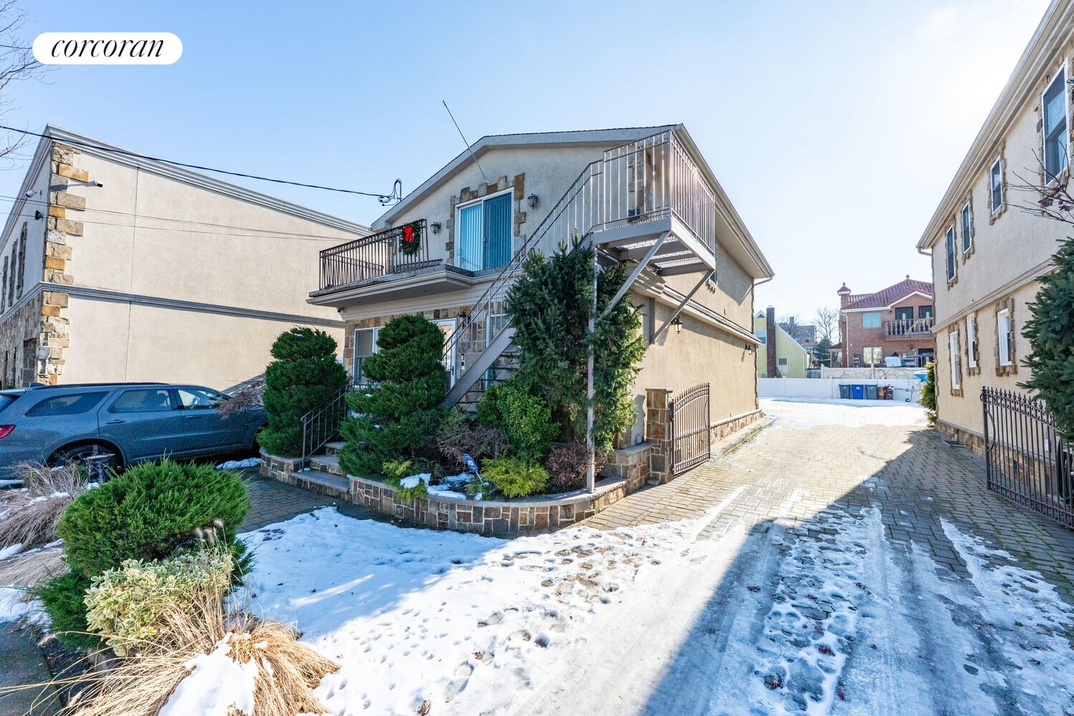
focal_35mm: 14
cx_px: 537
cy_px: 358
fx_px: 418
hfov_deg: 104.3
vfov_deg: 81.2
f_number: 8
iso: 800
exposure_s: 1/8000
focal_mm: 14
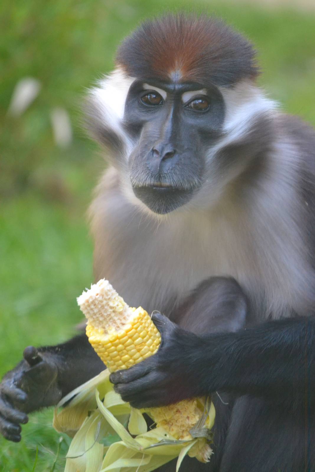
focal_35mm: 750
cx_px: 158
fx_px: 9841
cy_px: 236
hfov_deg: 1.8
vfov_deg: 2.7
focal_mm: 500
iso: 2500
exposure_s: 1/500
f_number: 6.3
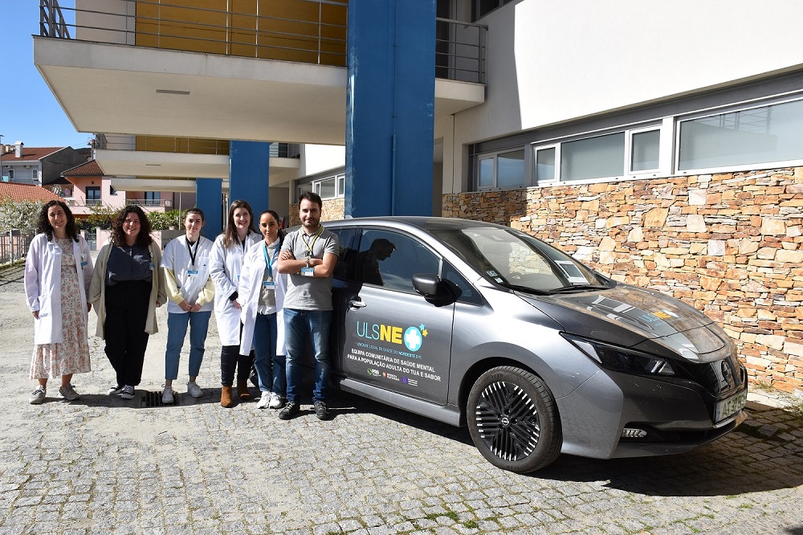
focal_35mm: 27
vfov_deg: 47.9
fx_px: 602
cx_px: 402
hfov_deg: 67.4
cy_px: 268
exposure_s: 1/400
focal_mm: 18
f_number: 10
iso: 200
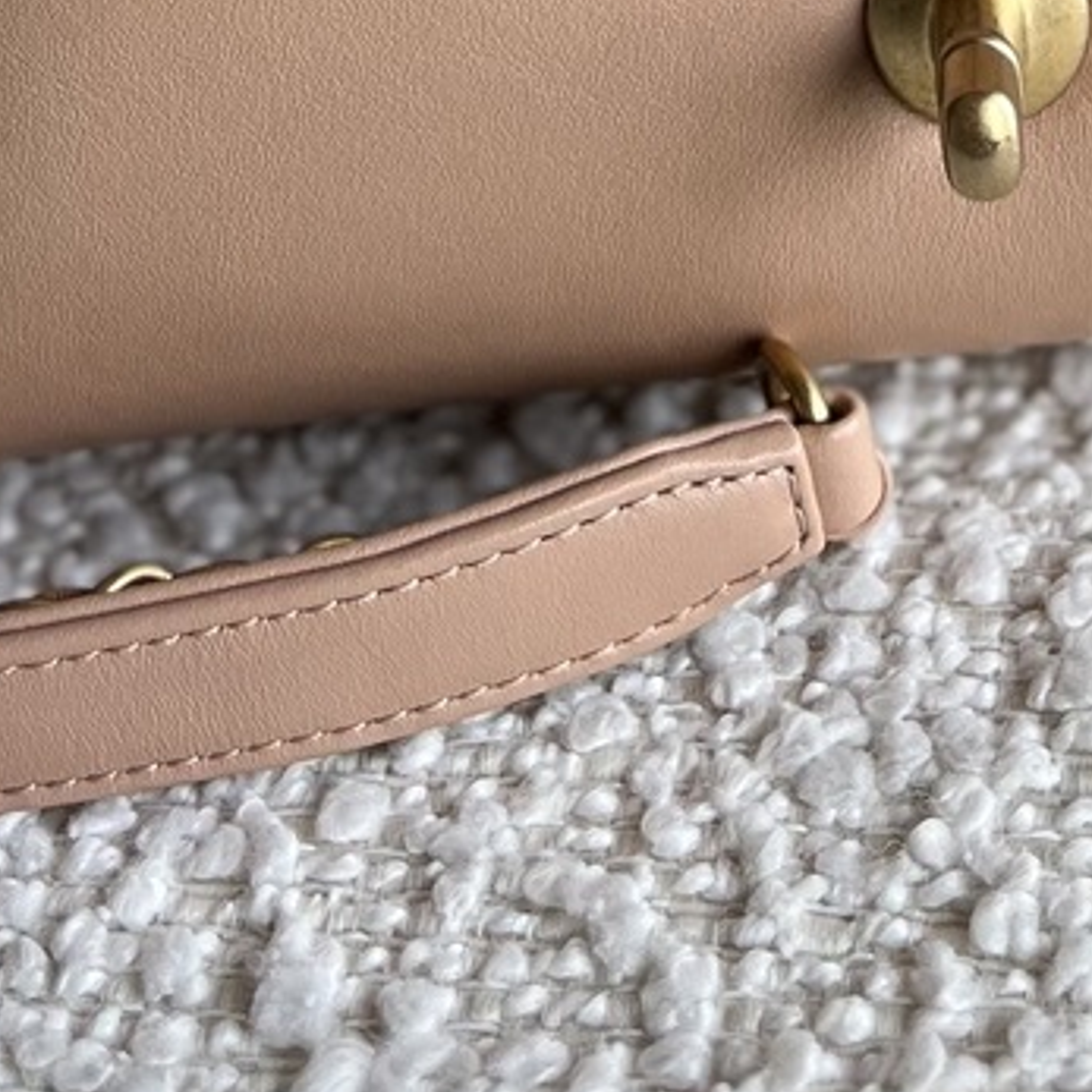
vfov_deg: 13.5
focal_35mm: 106
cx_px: 935
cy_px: -1259
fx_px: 3783
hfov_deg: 16.3
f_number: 1.6
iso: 50
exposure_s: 1/122
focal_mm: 5.1
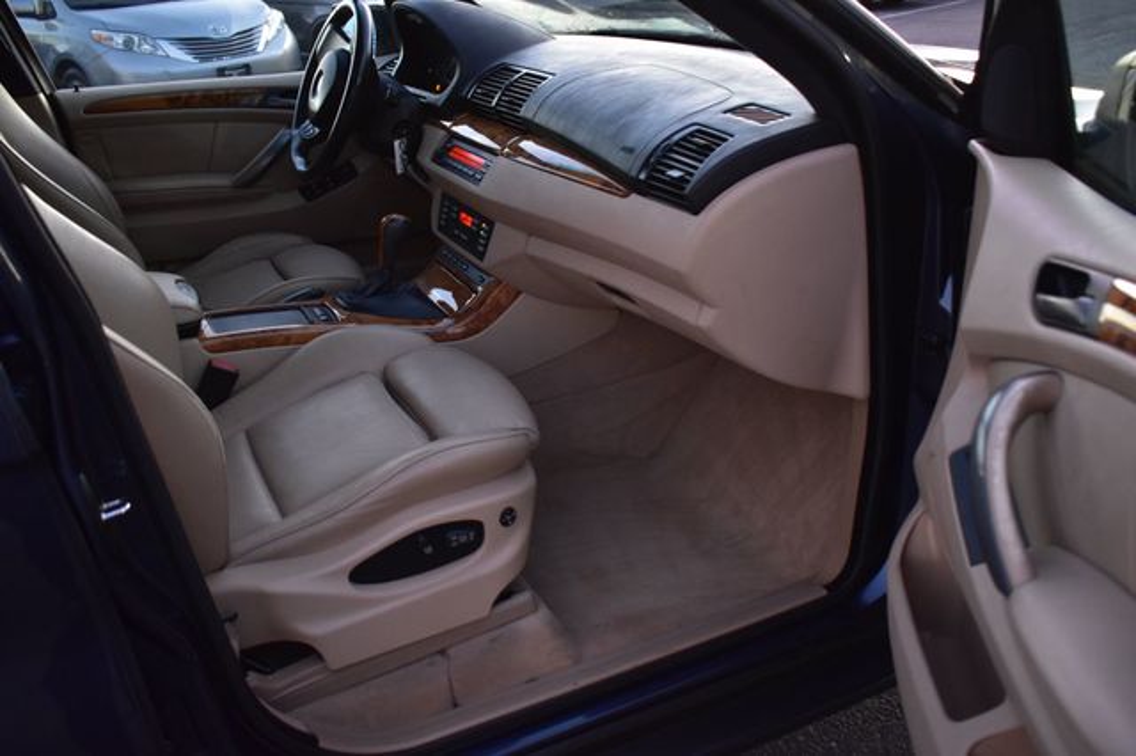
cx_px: 568
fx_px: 1041
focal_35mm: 33
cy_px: 378
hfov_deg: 57.2
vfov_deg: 39.9
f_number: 3.8
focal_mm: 22
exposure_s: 1/15
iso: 1600
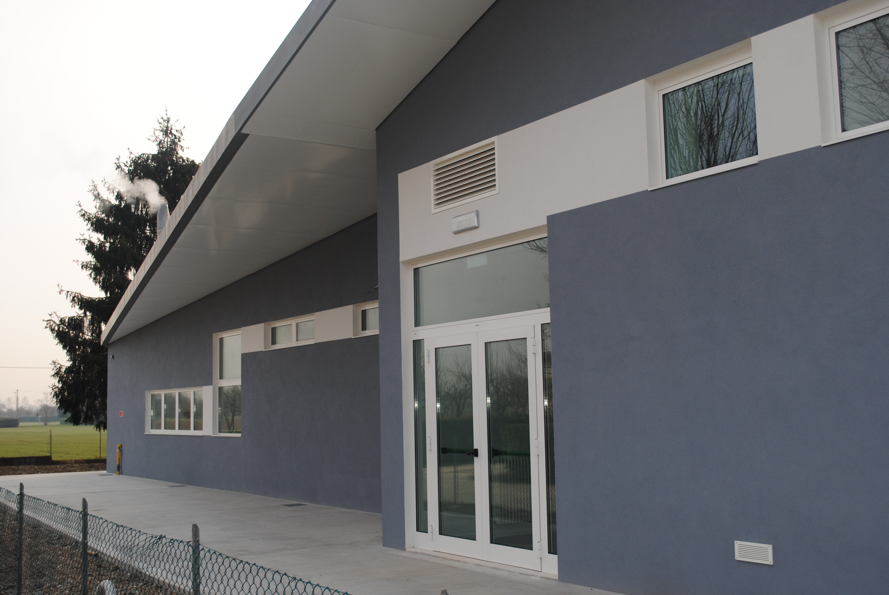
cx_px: 444
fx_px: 964
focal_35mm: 39
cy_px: 298
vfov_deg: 34.3
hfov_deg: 49.5
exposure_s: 1/200
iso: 100
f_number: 5.6
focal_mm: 26
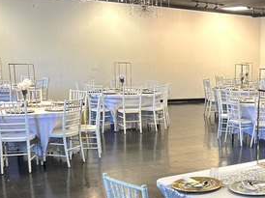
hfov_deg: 31.4
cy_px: 143
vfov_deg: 25.4
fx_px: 436
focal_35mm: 57
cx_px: 261
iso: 125
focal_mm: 5.7
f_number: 1.5
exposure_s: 1/60
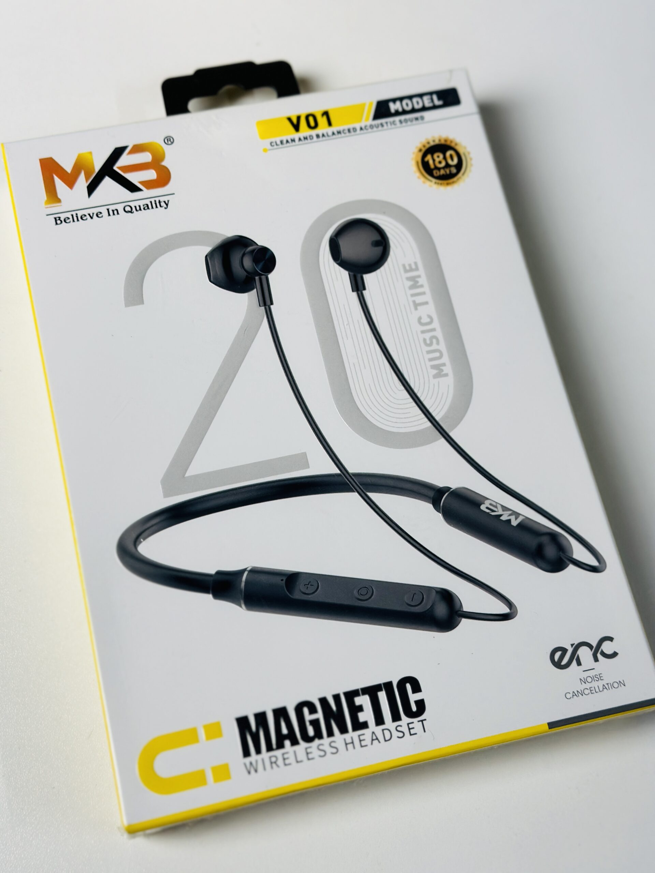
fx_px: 1211
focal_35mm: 48
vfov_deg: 39.7
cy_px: 436
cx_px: 328
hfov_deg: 30.3
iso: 125
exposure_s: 1/121
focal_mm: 6.86
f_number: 1.78
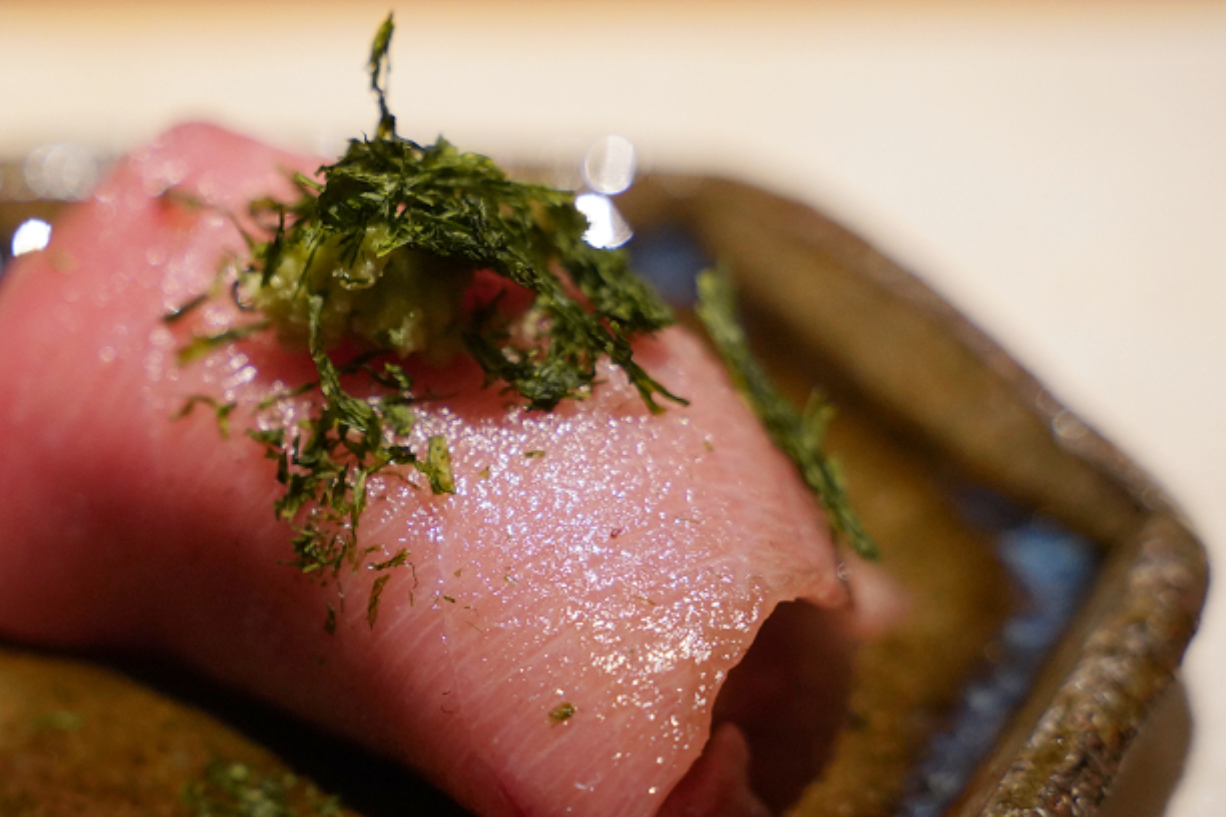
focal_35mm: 147
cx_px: 325
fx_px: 5006
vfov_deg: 9.3
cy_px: 485
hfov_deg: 13.9
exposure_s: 1/80
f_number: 3.5
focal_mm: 75
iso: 1600
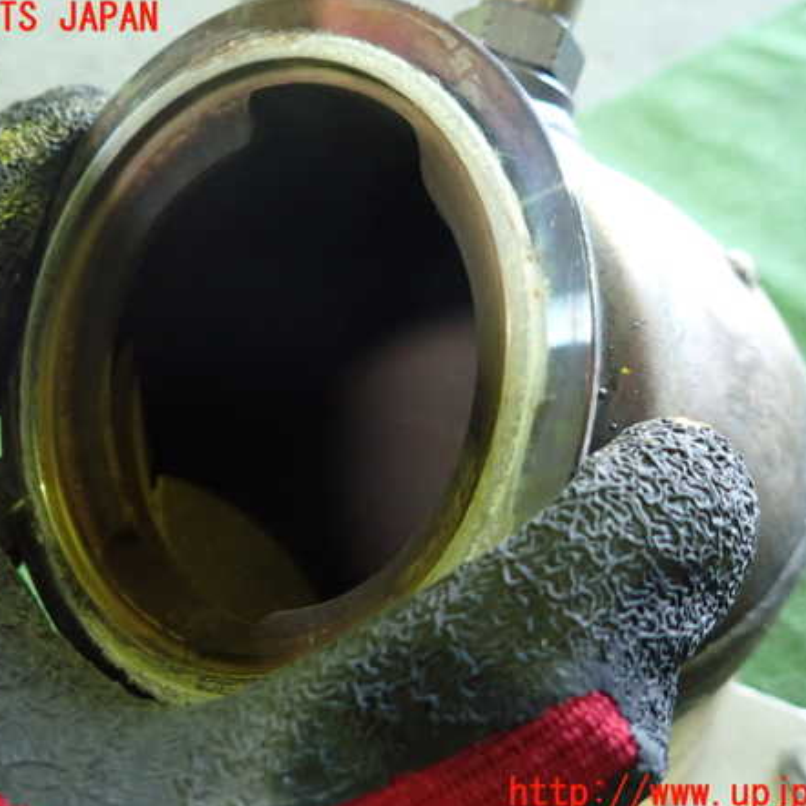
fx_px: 790
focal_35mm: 30
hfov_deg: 54.0
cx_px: 374
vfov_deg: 54.0
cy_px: 407
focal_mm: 4.5
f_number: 2
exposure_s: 1/30
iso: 800
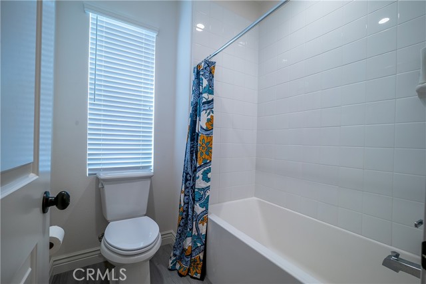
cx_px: 213
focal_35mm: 15
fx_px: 178
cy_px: 142
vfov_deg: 77.4
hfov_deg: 100.4
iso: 200
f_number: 8
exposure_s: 1/40
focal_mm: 15
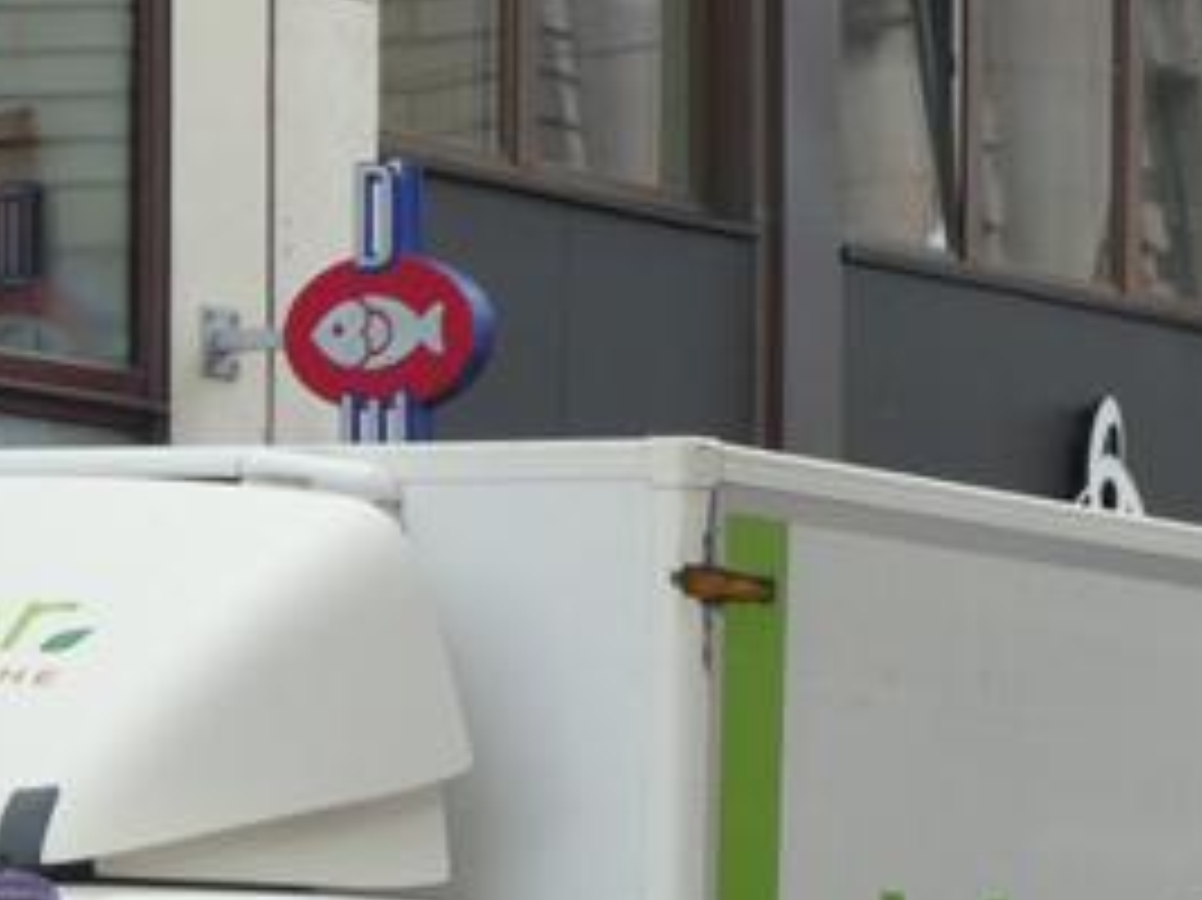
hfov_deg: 7.9
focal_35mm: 252
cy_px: 1192
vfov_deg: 5.9
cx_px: 545
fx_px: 8746
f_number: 4.8
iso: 160
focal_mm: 15
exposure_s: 1/80
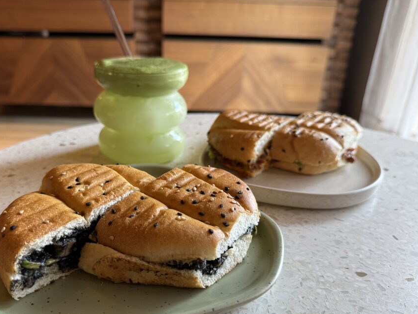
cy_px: 179
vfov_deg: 48.1
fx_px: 350
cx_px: 176
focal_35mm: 29
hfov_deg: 61.3
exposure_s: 1/73
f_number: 1.78
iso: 200
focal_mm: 6.76
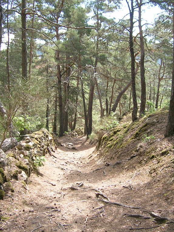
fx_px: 315
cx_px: 97
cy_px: 116
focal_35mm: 47
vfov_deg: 40.4
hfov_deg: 30.8
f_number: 2.8
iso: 50
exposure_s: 1/147
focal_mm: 5.4
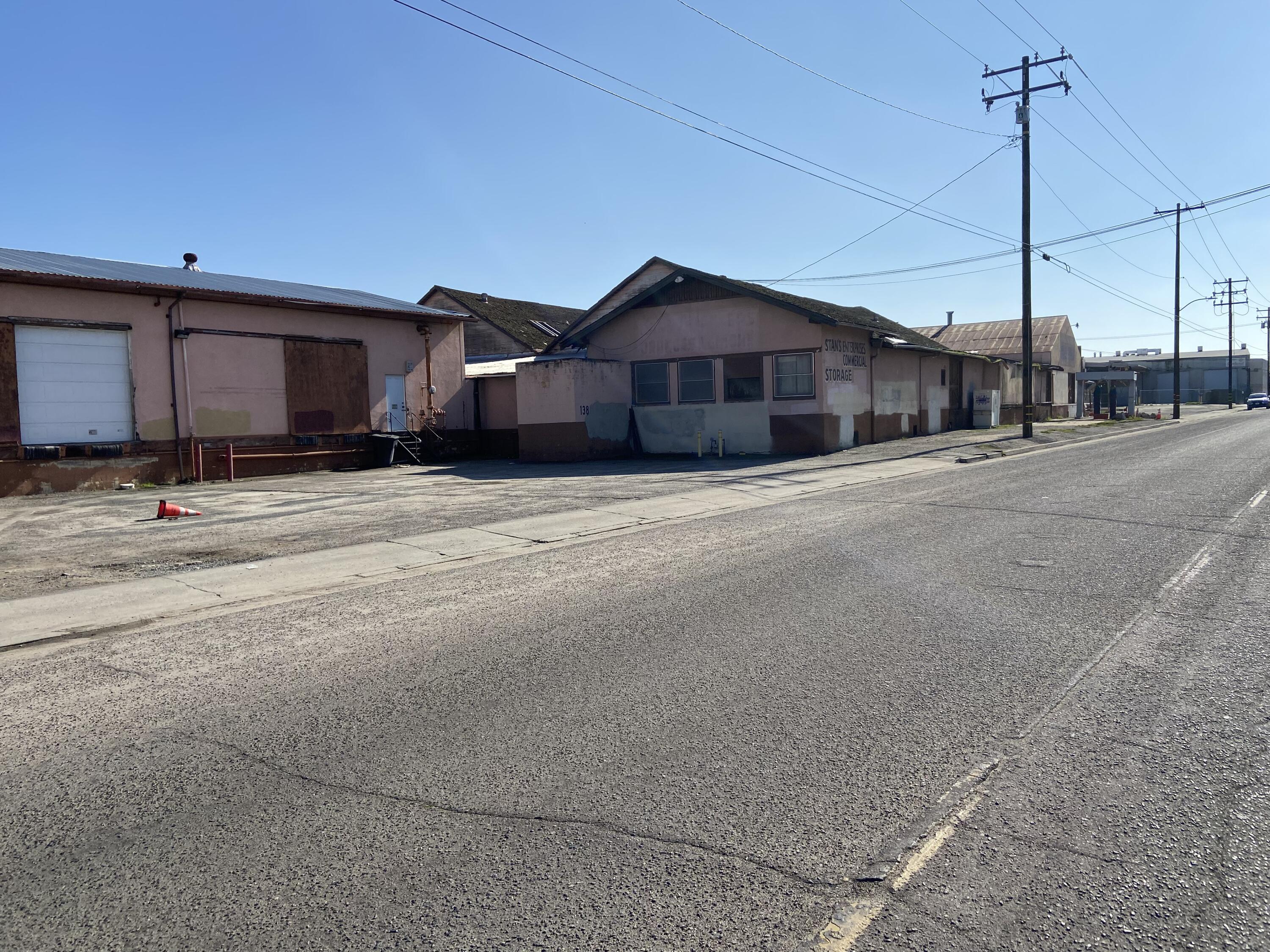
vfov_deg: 53.1
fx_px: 954
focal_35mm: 26
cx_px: 635
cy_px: 476
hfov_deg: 67.3
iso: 32
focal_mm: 4.25
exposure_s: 1/5025
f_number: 1.8
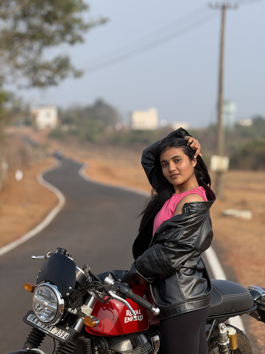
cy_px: 177
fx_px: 1225
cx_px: 132
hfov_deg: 12.3
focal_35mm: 120
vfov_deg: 16.4
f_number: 2.8
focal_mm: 15.66
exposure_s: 1/616
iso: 64
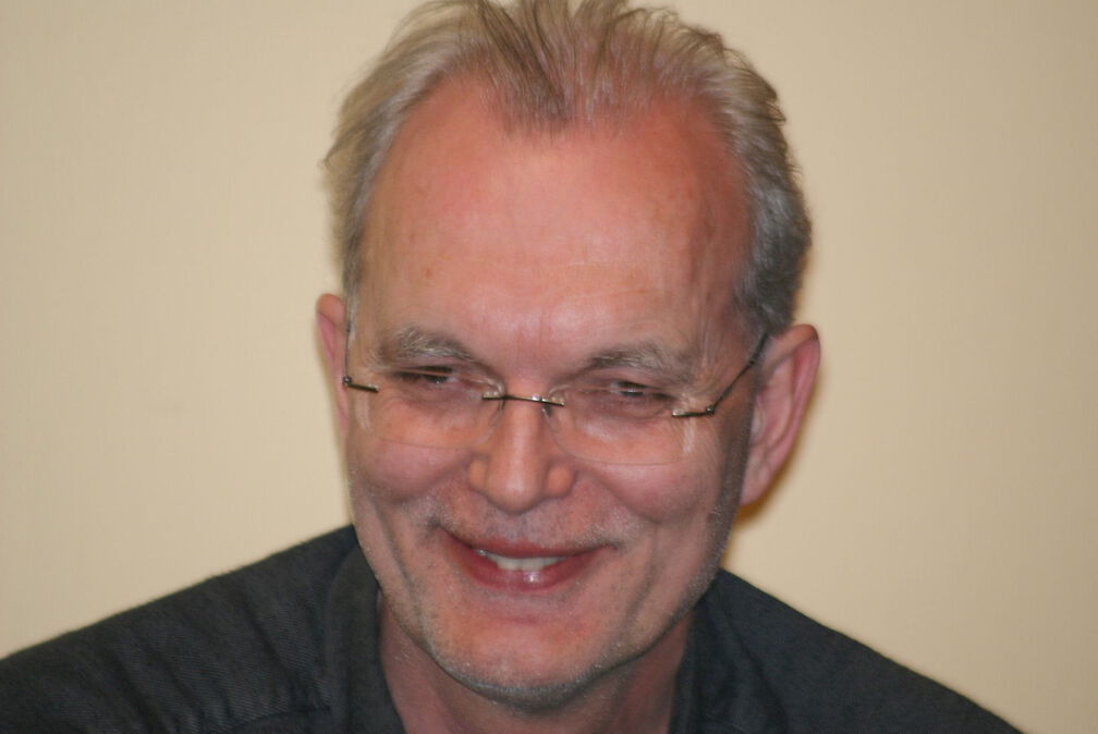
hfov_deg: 6.5
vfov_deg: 4.4
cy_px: 367
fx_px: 9616
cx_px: 549
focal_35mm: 315
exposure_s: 1/125
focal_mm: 210
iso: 400
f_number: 5
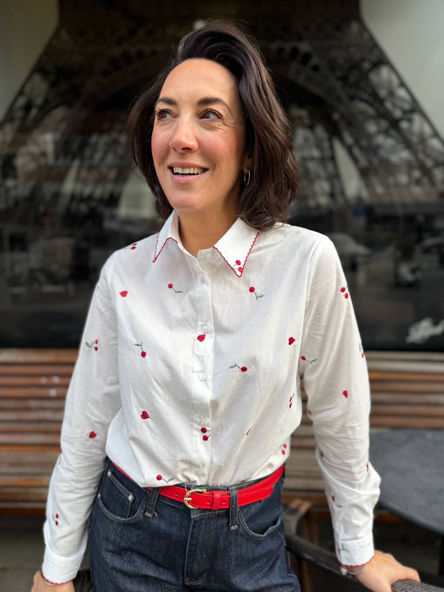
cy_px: 296
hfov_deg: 56.8
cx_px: 222
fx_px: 410
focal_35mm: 24
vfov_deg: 71.6
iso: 80
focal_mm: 6.76
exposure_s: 1/532
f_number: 1.78
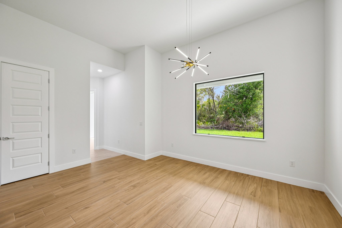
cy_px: 114
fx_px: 133
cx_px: 171
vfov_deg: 81.2
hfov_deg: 104.3
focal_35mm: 14
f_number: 8
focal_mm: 14
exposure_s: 1/100
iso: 400
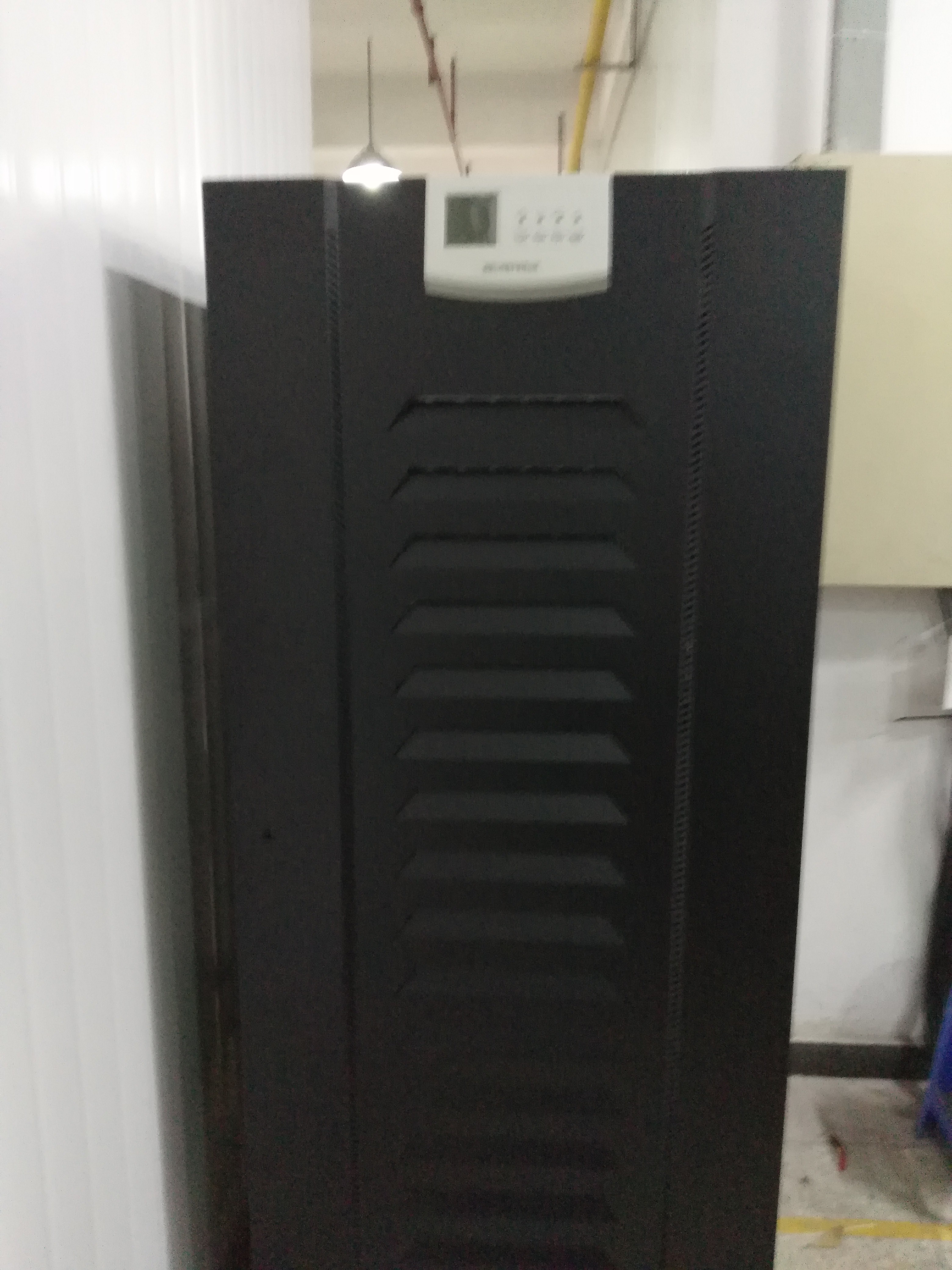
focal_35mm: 28
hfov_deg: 49.7
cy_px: 635
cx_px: 476
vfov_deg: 63.4
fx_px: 1027
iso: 877
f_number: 2
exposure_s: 1/17
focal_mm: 2.96
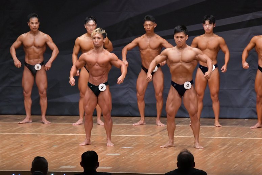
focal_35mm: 240
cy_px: 88
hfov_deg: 8.6
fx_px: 1746
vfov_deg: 5.7
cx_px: 131
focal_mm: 160
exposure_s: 1/400
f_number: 5.6
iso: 6400
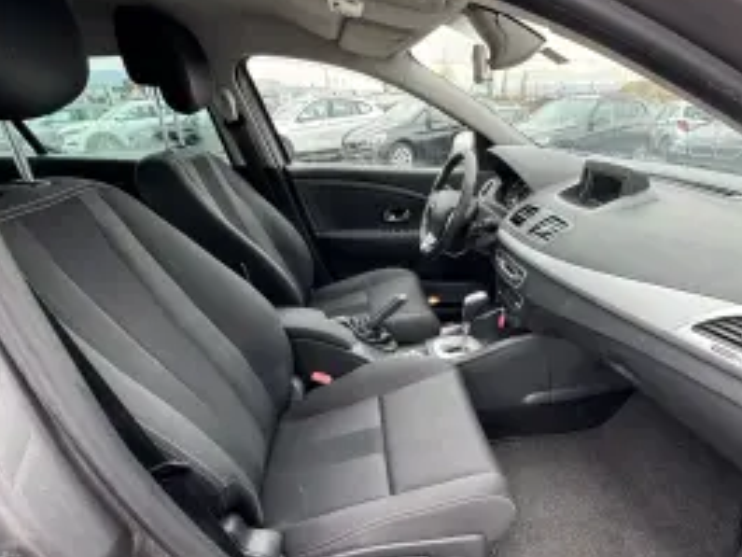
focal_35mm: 19
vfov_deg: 68.0
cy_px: 336
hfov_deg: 84.2
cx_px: 420
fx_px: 407
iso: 200
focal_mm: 2.22
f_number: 2.2
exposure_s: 1/99
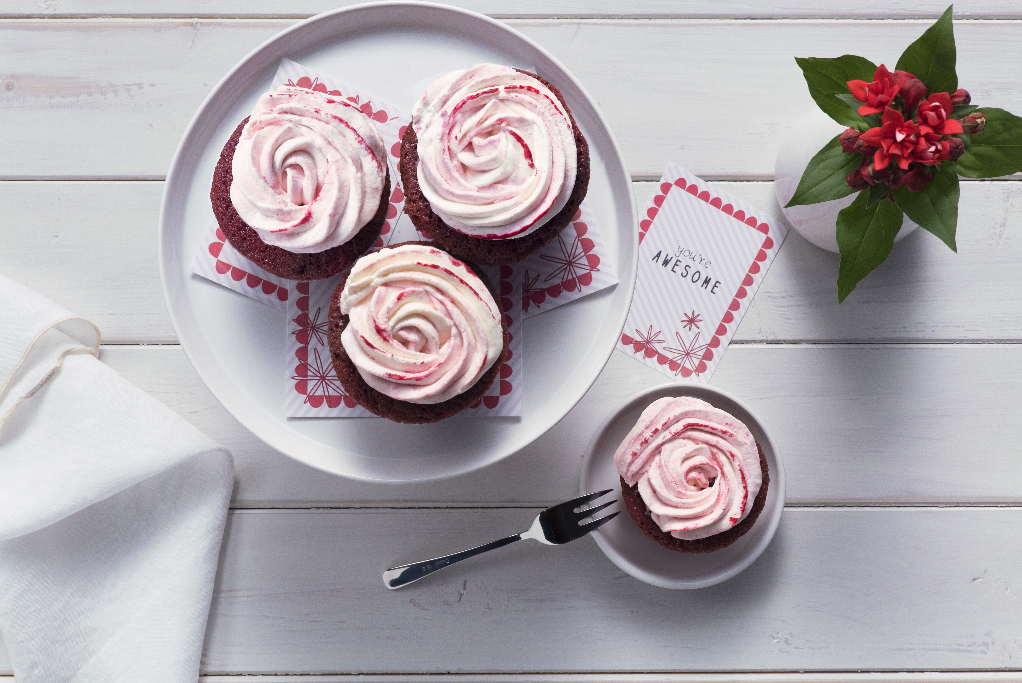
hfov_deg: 54.4
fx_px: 994
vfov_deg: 37.9
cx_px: 511
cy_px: 342
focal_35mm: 35
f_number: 16
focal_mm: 35
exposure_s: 1/50
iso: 2500
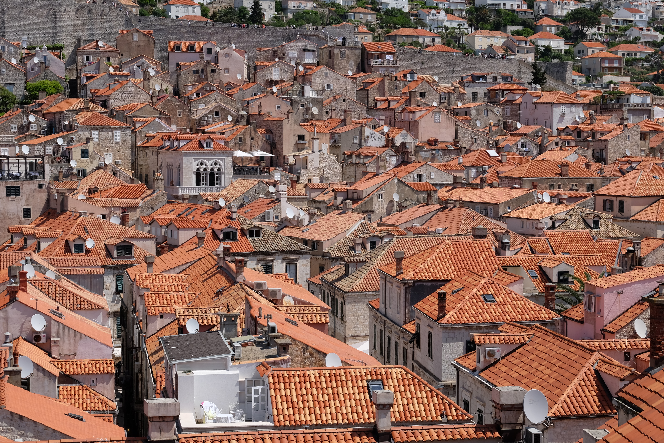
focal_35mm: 75
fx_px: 1383
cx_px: 332
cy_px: 222
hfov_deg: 27.0
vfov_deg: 18.2
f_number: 9
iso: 200
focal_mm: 50
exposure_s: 1/400
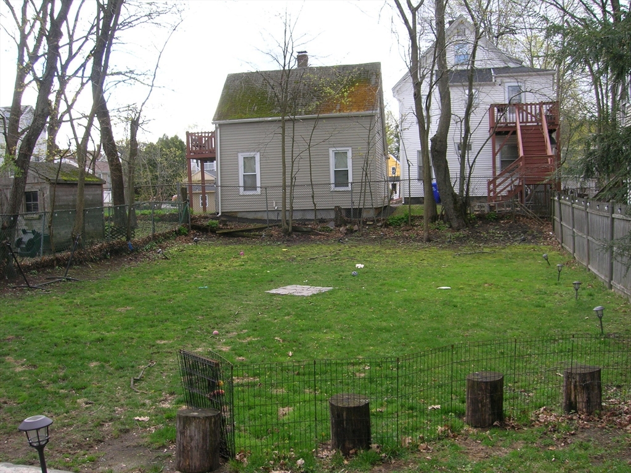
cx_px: 316
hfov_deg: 54.0
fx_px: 620
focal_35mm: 34
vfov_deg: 41.8
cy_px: 236
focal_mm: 5.7
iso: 50
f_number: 4.9
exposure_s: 1/42
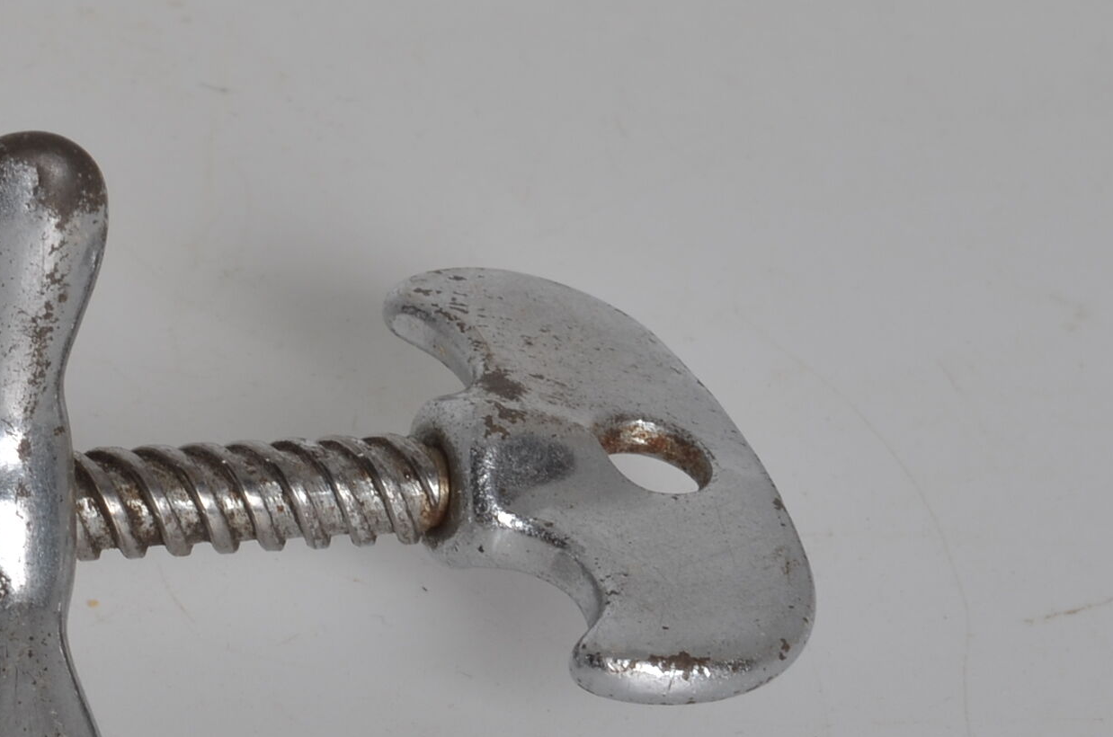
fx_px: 6911
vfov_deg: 6.1
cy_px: 474
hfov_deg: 9.0
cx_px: -546
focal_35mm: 224
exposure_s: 1/125
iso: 100
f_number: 14
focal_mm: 50
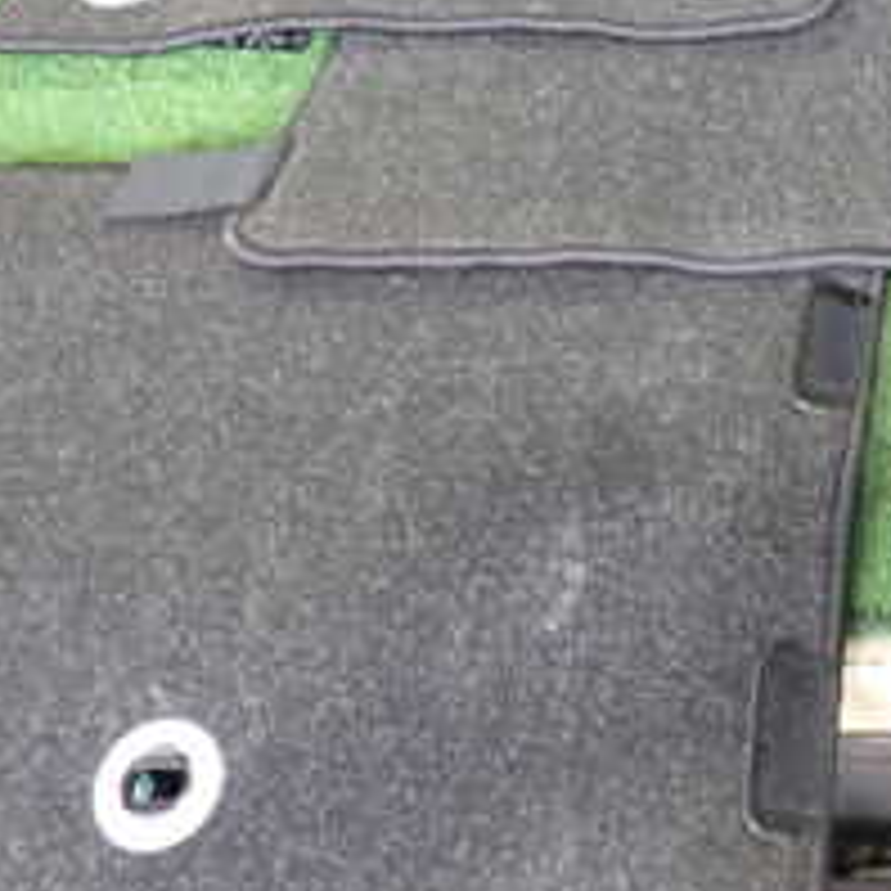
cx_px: 1012
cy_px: 130
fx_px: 1951
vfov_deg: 25.1
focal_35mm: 67
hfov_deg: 23.9
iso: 400
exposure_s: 1/30
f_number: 2
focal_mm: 4.5
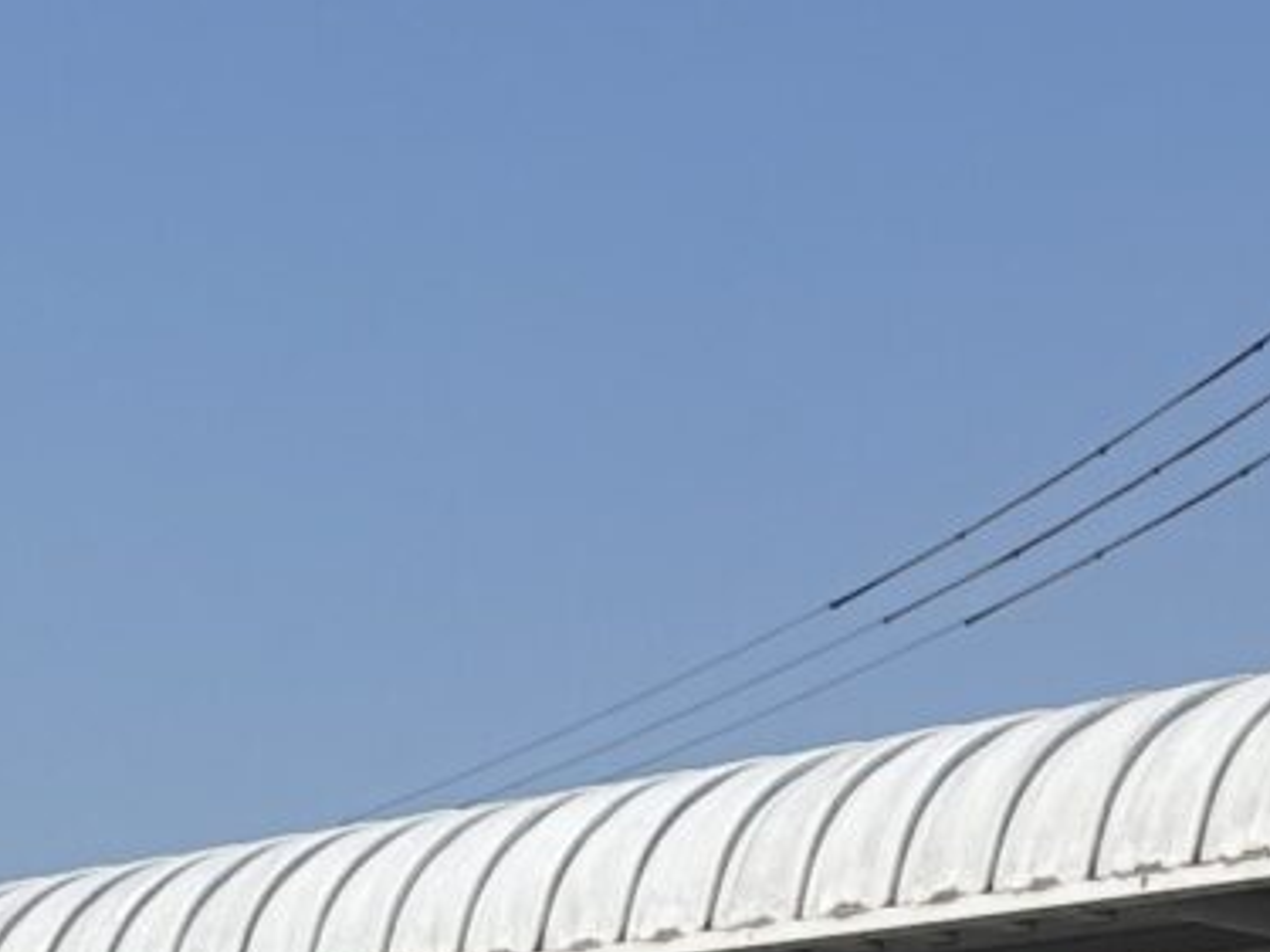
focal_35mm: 164
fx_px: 6015
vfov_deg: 8.1
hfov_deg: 11.6
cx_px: 1778
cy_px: 2521
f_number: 1.78
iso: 80
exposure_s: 1/6410
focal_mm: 6.76
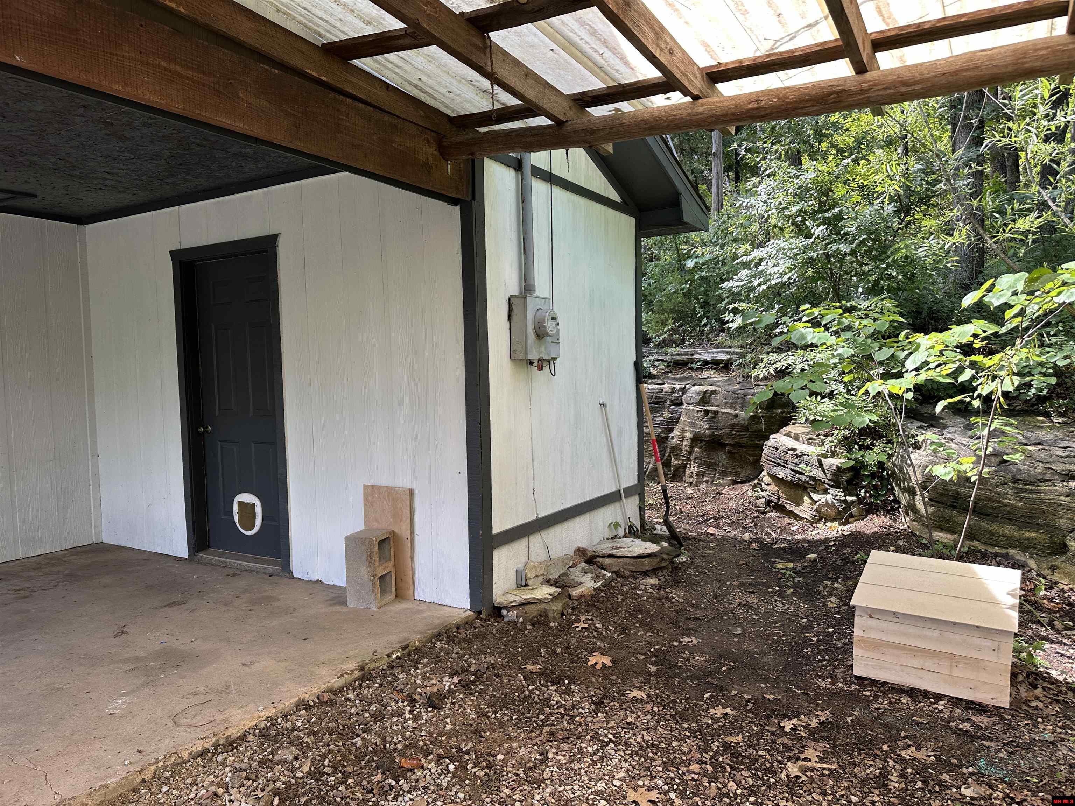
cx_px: 538
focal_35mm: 24
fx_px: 745
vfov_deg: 56.8
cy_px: 403
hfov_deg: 71.6
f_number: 1.78
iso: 64
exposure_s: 1/233
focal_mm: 6.86
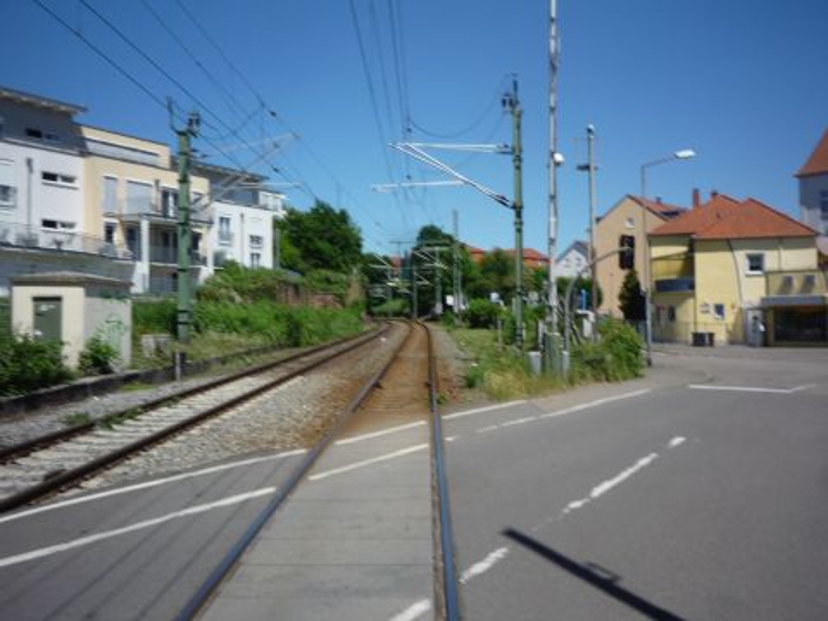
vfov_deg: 44.2
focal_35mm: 32
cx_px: 414
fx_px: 765
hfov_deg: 56.8
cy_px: 310
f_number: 5.6
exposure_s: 1/500
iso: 100
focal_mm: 5.2
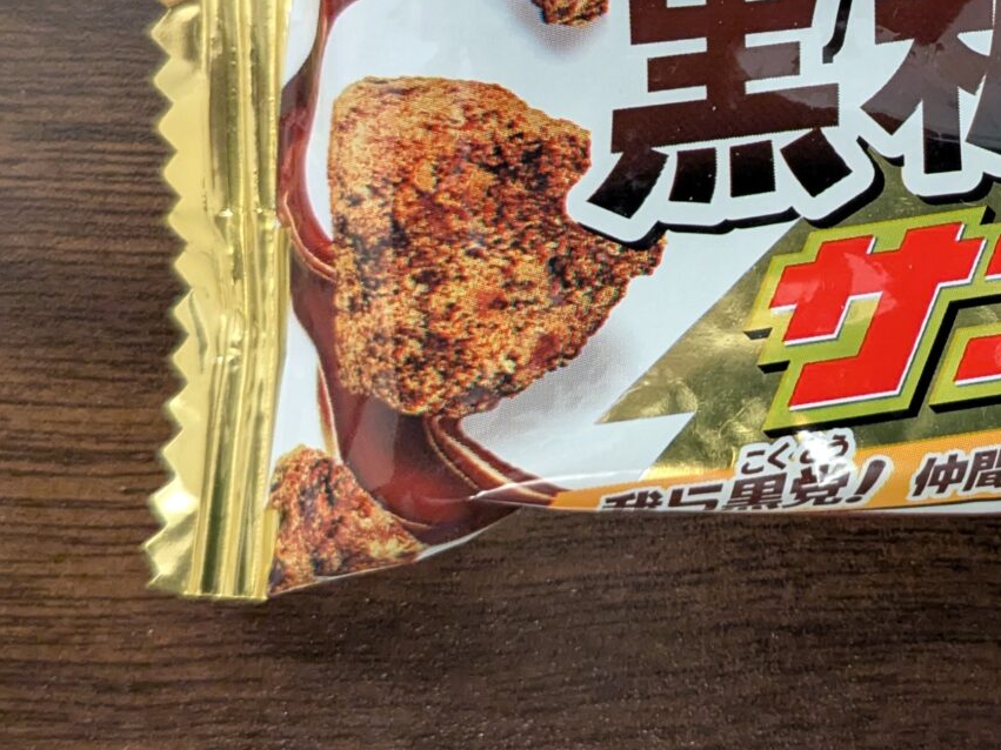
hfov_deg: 28.7
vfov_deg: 22.4
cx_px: 902
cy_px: 196
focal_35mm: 65
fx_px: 1879
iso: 630
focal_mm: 4.38
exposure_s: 1/60
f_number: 1.73
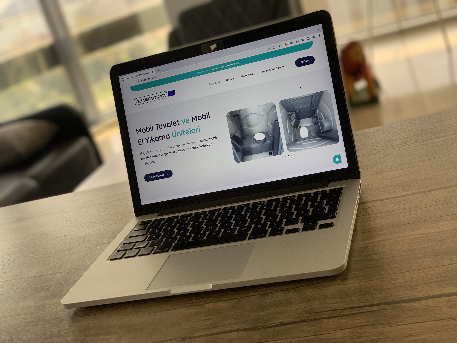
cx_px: 228
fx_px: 687
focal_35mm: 52
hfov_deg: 36.8
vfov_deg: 28.0
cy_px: 172
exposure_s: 1/122
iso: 32
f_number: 2.4
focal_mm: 6
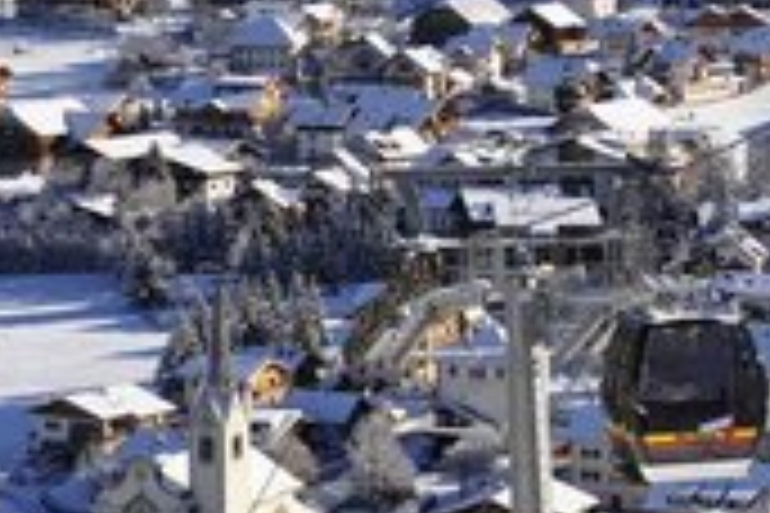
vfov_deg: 7.1
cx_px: 662
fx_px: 4131
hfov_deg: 10.6
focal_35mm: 193
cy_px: 369
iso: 200
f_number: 10
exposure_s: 1/400
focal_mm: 55
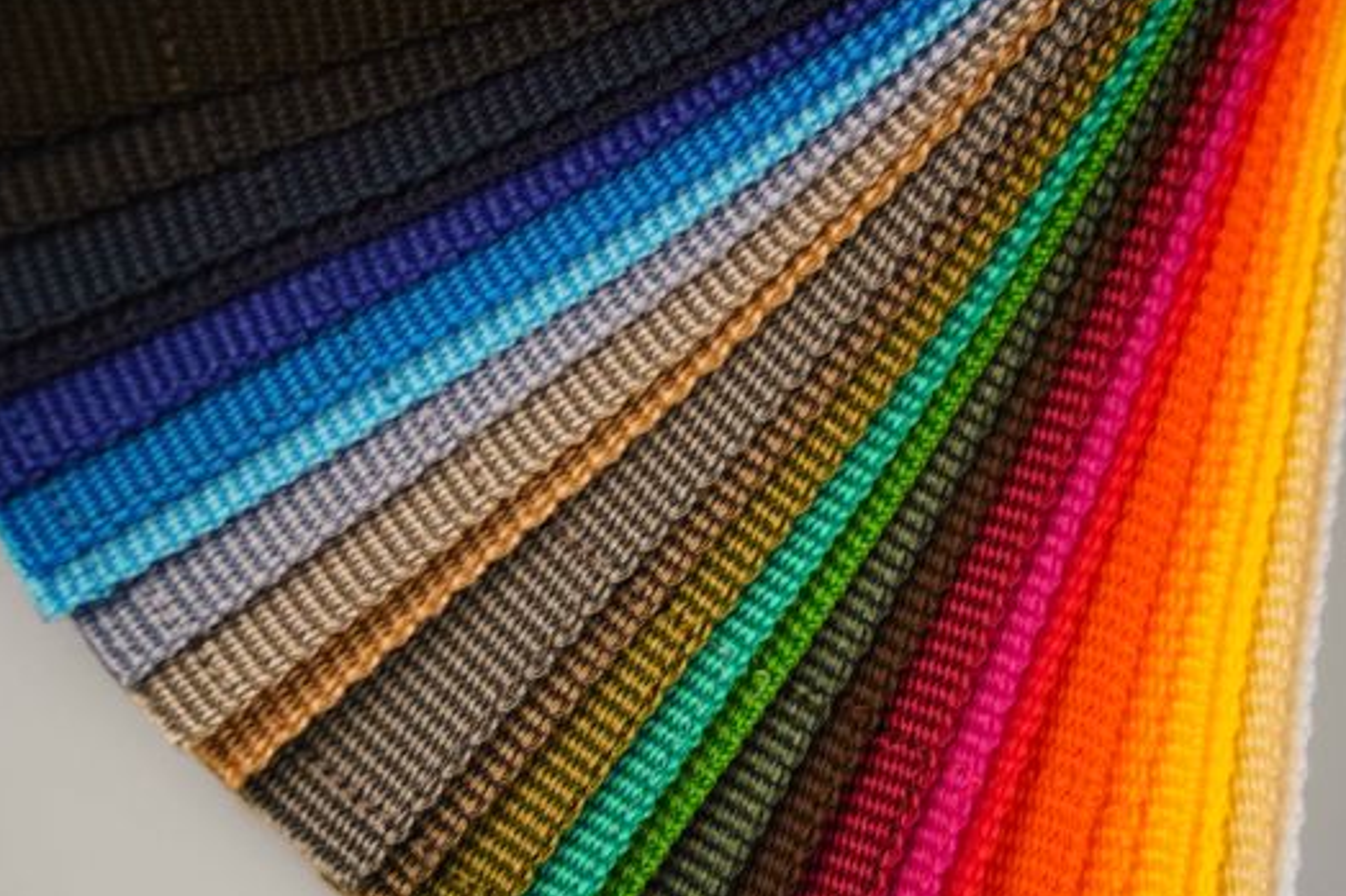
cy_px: 467
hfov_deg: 13.3
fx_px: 5793
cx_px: 640
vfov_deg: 8.8
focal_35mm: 155
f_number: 5
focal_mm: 139
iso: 5000
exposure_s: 1/160
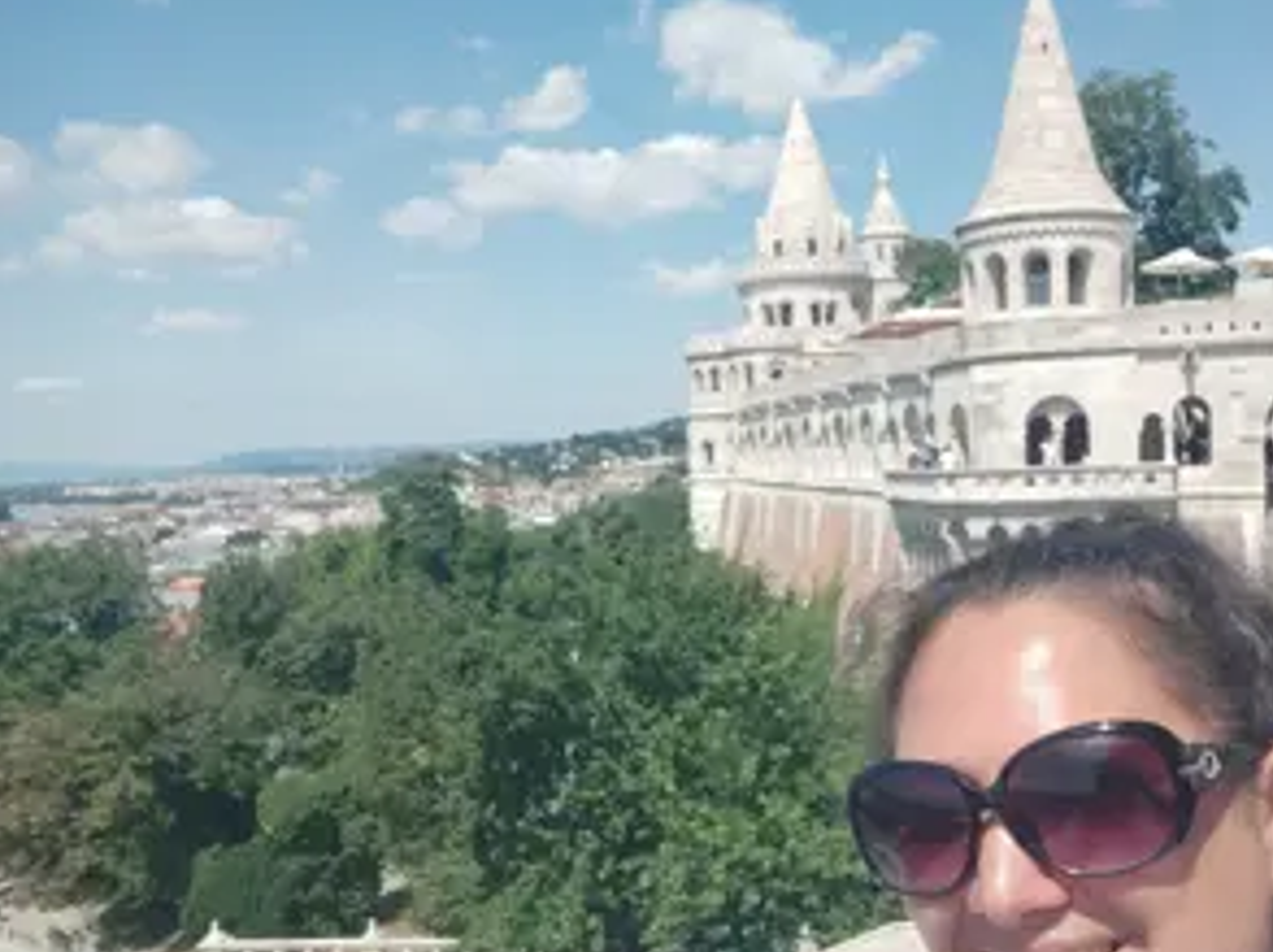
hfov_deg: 59.3
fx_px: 1102
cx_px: 793
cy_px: 537
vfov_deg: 46.6
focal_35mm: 30
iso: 100
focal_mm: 3.86
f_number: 2.2
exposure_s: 1/1274
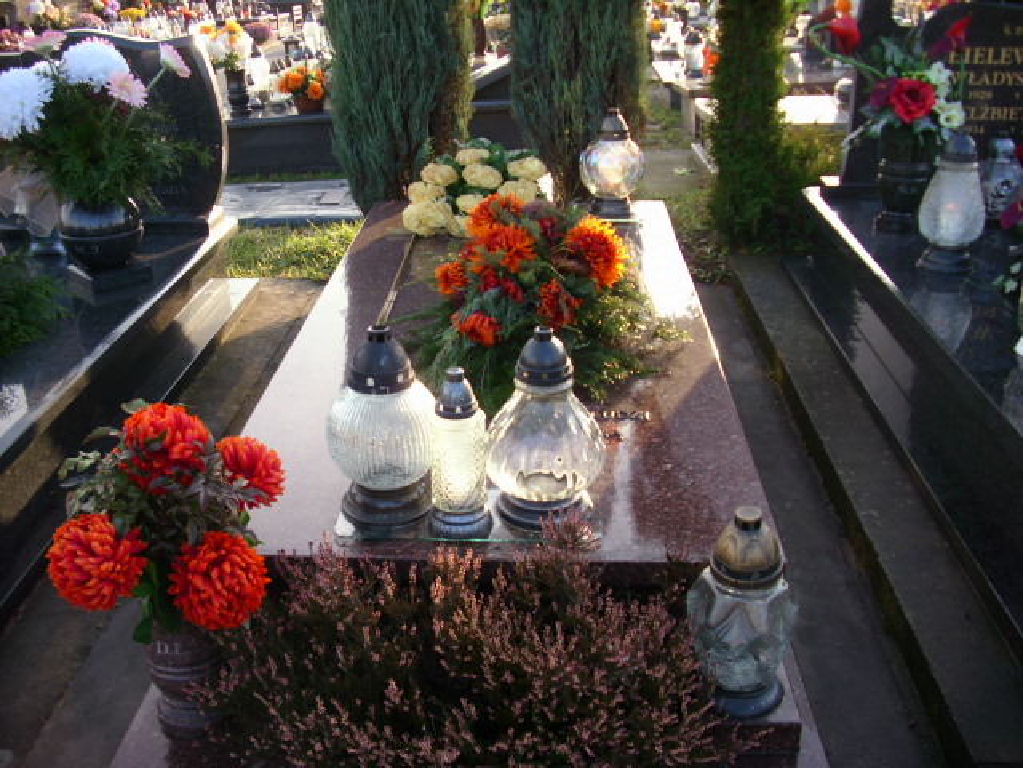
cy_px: 384
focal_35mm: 37
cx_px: 512
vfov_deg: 38.7
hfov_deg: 50.1
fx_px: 1093
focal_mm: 6.2
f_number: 2.8
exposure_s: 1/148
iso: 50
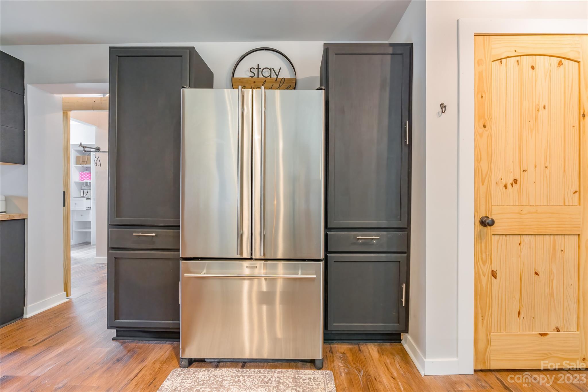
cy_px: 196
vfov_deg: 72.0
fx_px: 269
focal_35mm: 16
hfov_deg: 95.0
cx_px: 294
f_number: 5
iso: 800
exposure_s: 1/15
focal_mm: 11
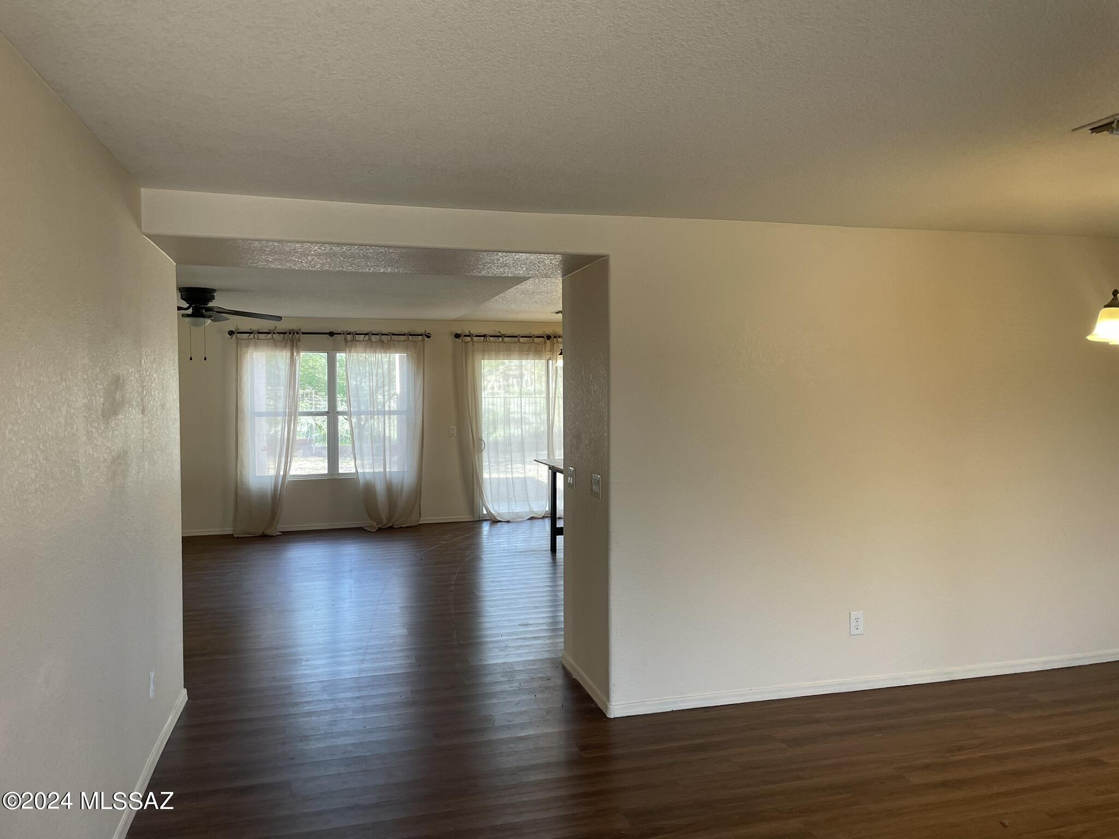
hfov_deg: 67.3
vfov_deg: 53.1
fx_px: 840
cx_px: 560
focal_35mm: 26
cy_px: 420
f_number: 1.6
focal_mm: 4.2
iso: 80
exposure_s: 1/120
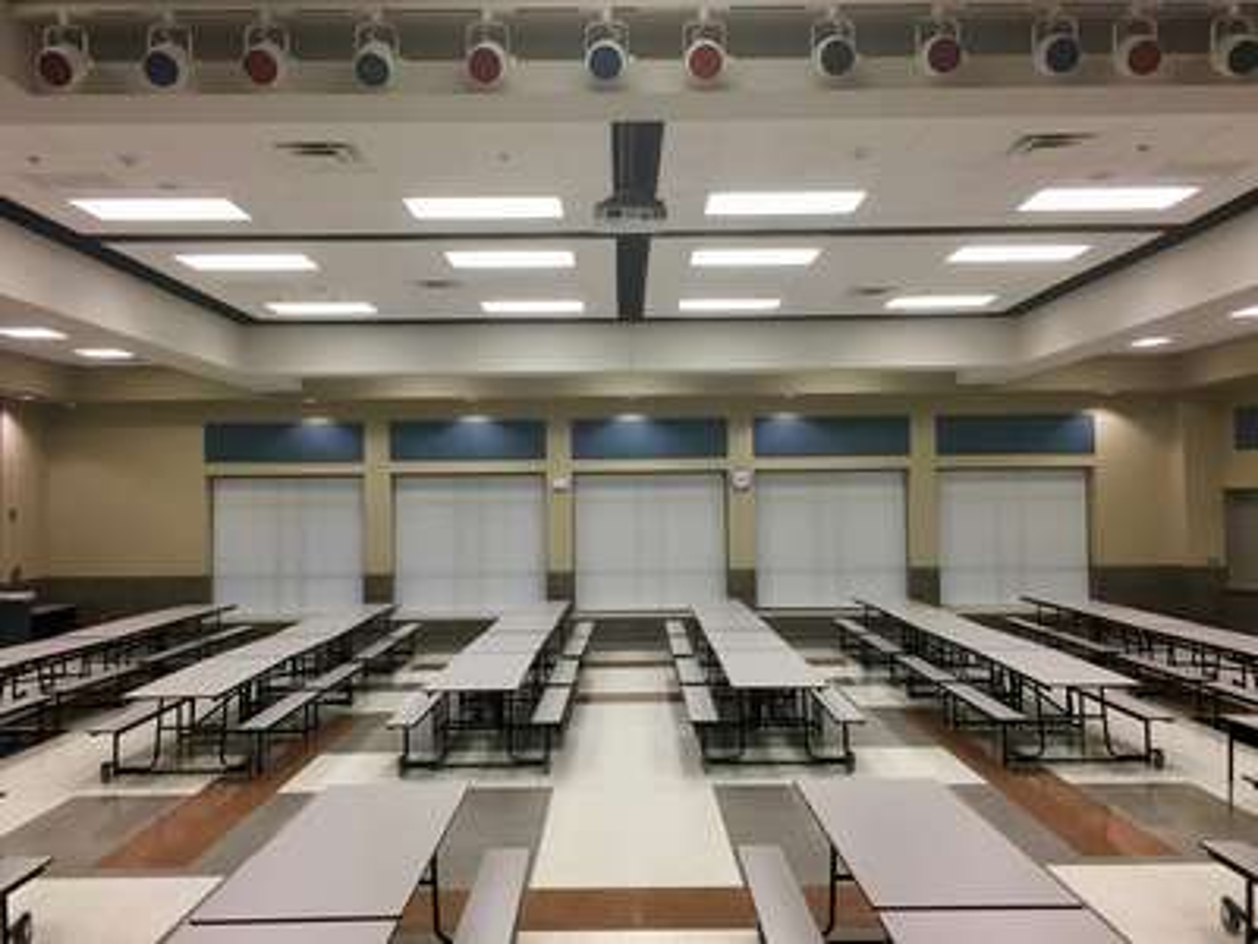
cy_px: 472
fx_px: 1054
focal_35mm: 29
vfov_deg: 48.2
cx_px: 629
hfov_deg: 61.7
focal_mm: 4.15
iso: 40
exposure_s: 1/30
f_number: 2.2
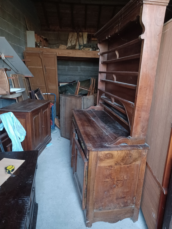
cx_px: 86
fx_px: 166
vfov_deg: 69.4
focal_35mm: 25
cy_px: 114
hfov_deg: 54.9
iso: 2000
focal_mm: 4.6
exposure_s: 1/16.7
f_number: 1.8
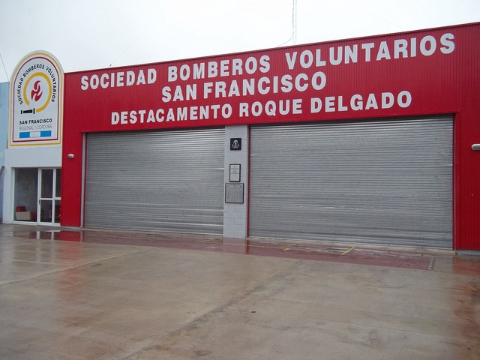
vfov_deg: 44.2
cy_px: 180
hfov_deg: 56.8
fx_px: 444
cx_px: 240
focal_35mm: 32
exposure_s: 1/200
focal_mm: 5.7
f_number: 2.9
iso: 80
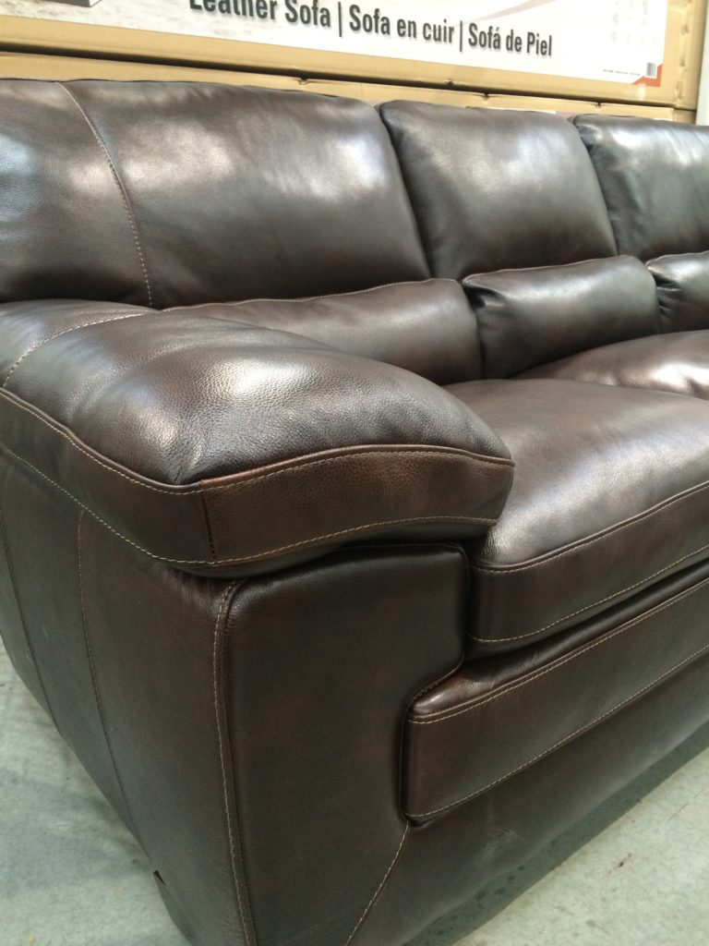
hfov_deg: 48.2
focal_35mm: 29
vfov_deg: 61.7
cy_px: 473
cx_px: 354
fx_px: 792
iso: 250
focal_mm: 4.15
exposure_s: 1/30
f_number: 2.2
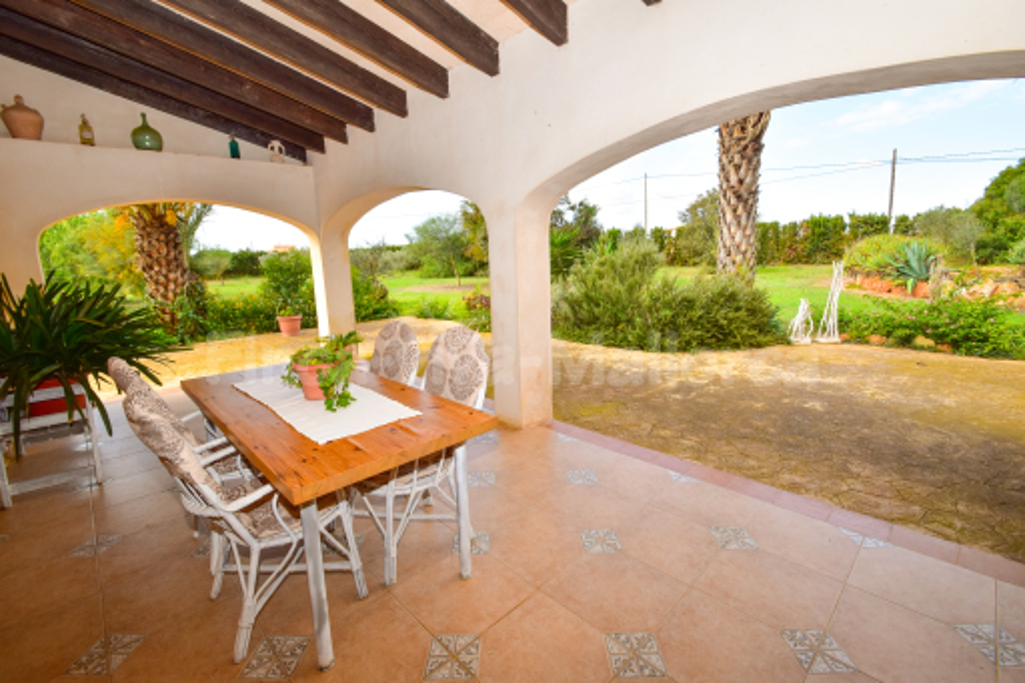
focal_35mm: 15
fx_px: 427
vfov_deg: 77.3
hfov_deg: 100.4
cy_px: 342
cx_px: 512
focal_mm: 10
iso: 360
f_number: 10
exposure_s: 1/200
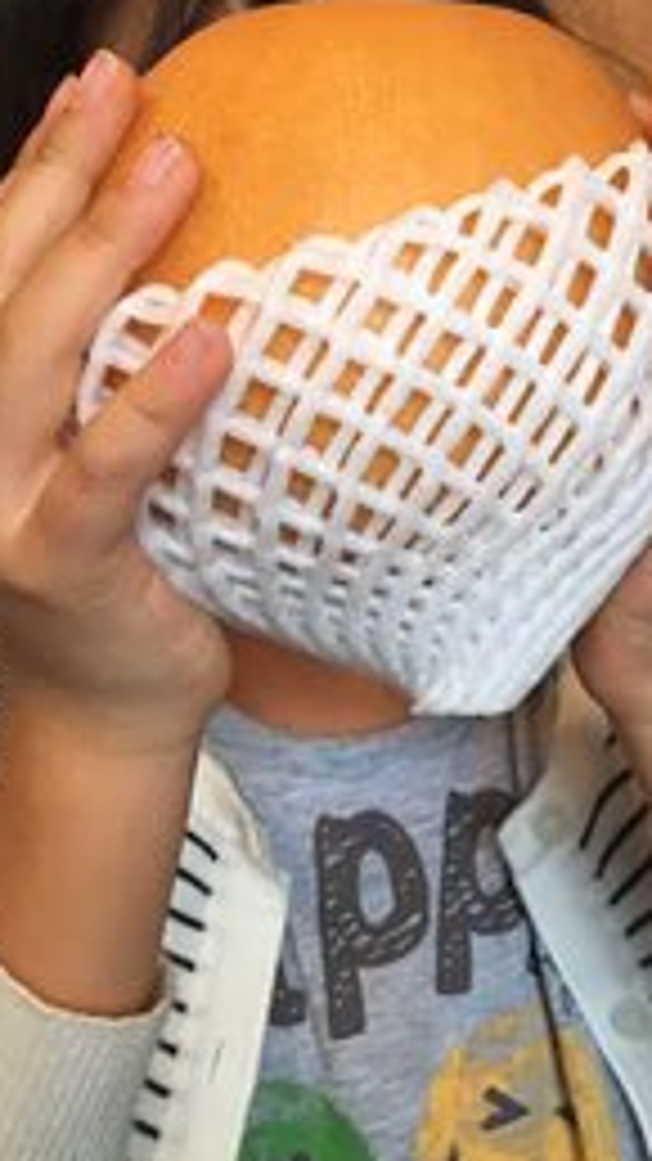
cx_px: 432
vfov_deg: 41.4
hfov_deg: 24.3
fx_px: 1507
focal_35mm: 49
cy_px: 364
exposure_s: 1/30
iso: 160
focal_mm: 4.15
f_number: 2.2
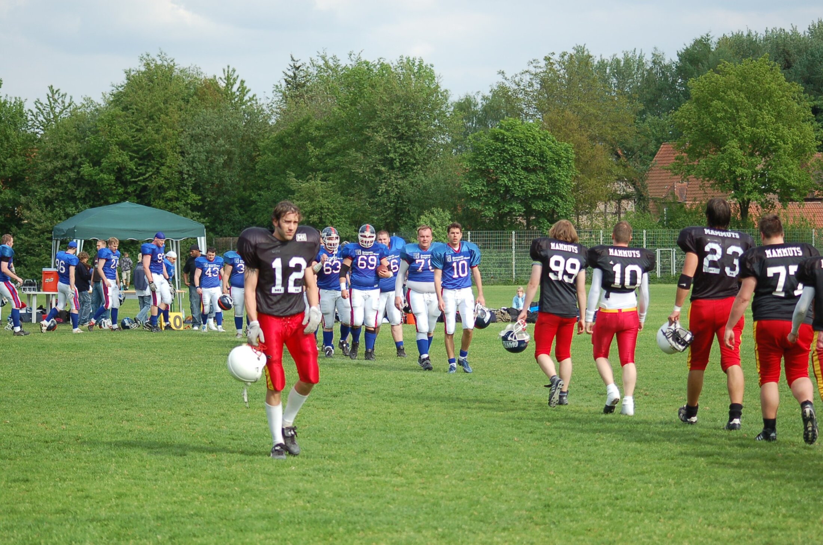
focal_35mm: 105
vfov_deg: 13.0
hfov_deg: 19.5
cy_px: 272
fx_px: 2396
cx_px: 412
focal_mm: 70
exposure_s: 1/1000
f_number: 4
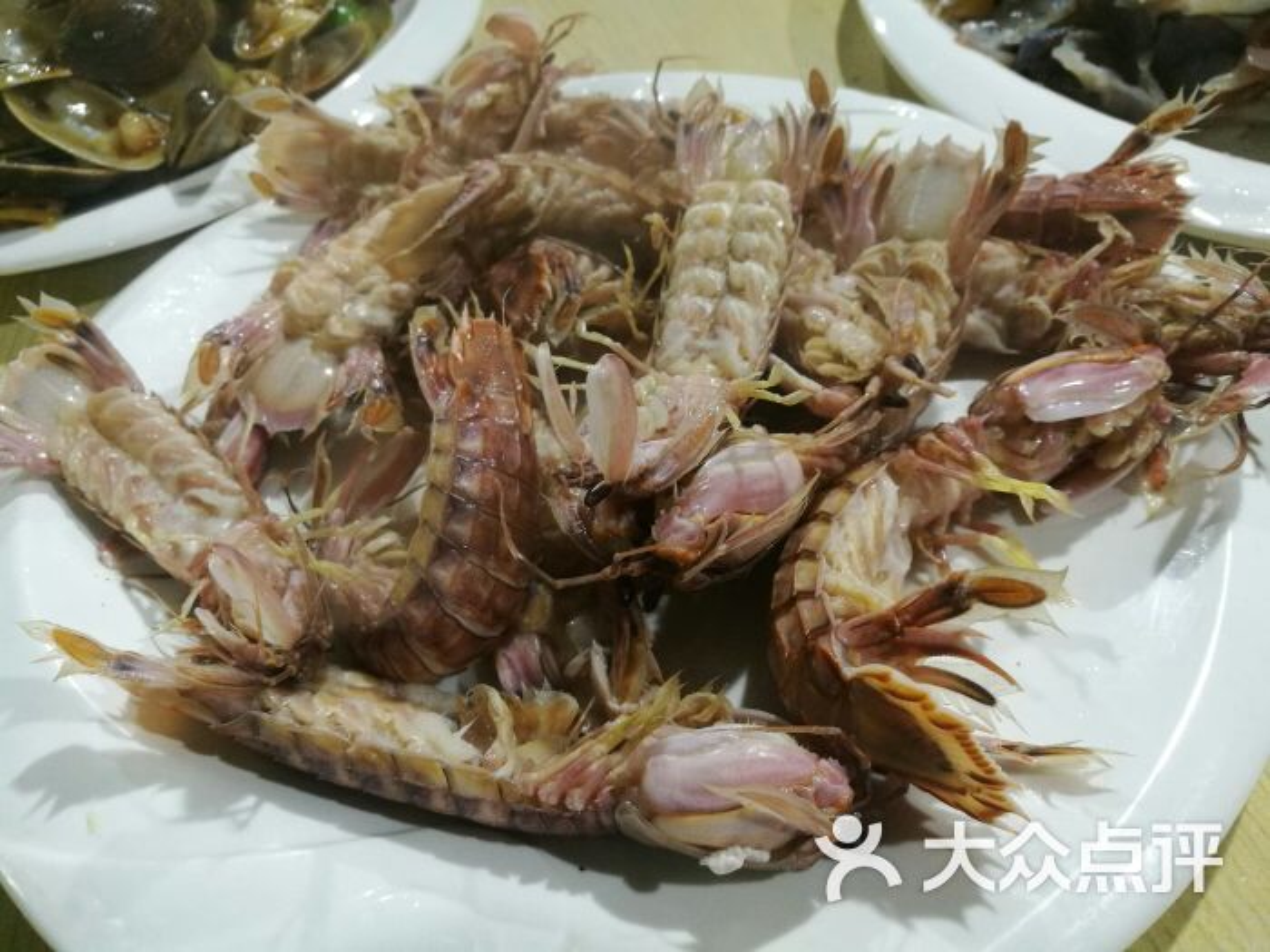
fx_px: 991
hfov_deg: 65.3
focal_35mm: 27
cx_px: 635
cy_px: 476
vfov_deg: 51.4
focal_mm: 4.5
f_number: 2.2
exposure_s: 1/33.3
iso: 320
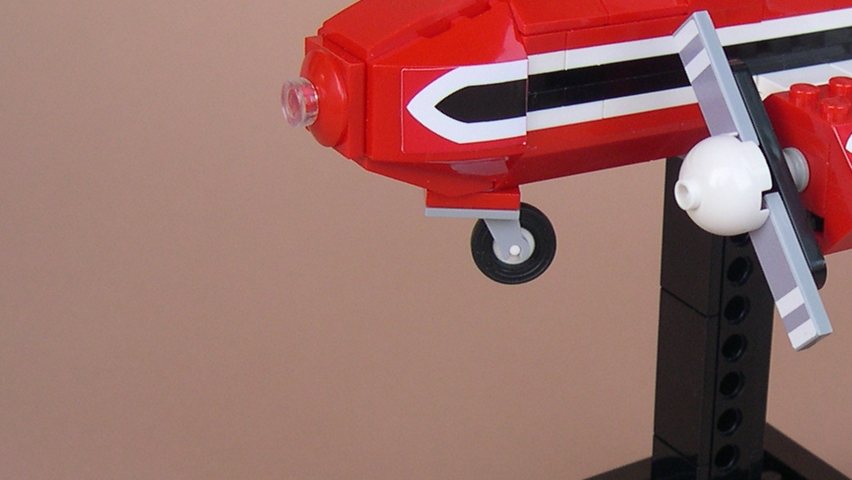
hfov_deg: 23.2
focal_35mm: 90
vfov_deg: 13.4
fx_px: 2033
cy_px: 286
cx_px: 739
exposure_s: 1/109
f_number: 2.8
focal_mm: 8
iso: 100
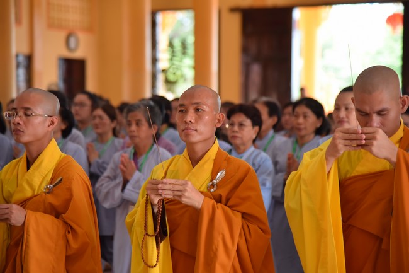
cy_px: 136
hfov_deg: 17.1
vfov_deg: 11.4
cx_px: 204
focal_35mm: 120
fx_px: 1363
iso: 500
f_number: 4.5
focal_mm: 120
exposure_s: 1/125
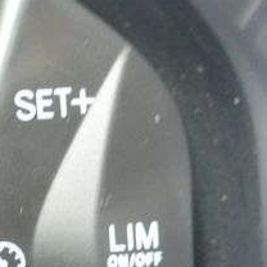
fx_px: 986
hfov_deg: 14.8
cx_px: -69
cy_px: 271
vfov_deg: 15.1
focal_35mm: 113
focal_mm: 10
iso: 800
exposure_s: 1/60
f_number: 3.5
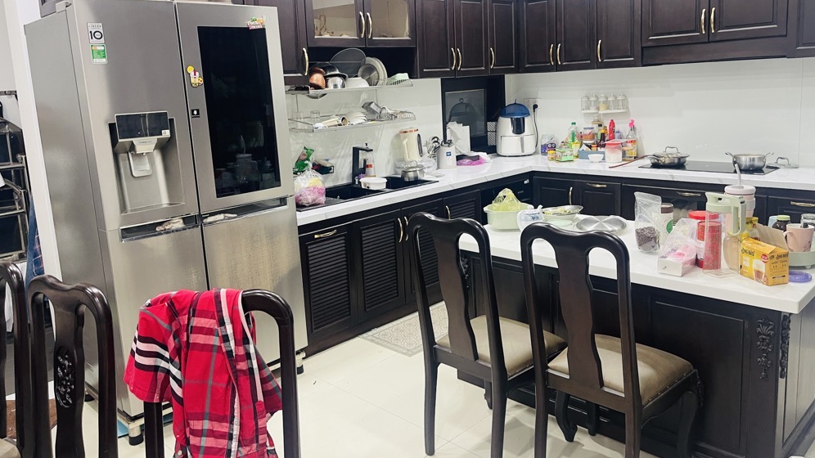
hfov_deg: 67.9
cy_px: 193
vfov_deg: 41.4
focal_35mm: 28
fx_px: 605
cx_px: 411
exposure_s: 1/50
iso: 125
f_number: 1.6
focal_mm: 5.1
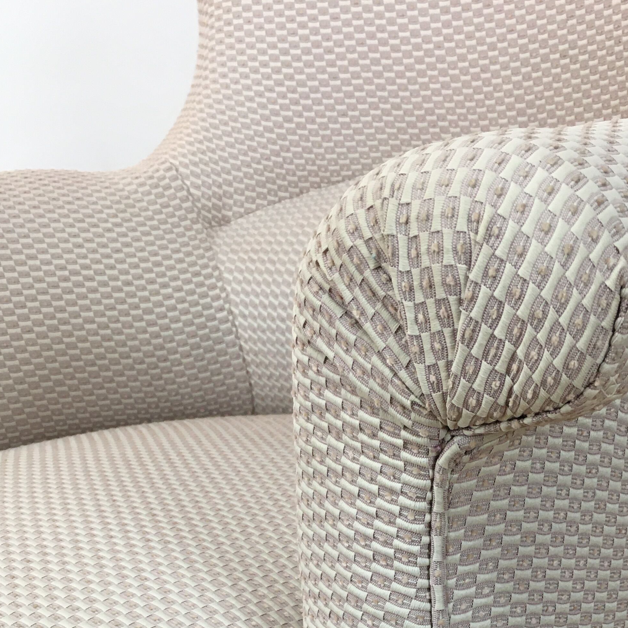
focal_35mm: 53
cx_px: 377
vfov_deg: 29.9
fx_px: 1088
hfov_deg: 32.1
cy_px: 636
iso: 32
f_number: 2.2
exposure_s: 1/33
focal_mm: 4.15
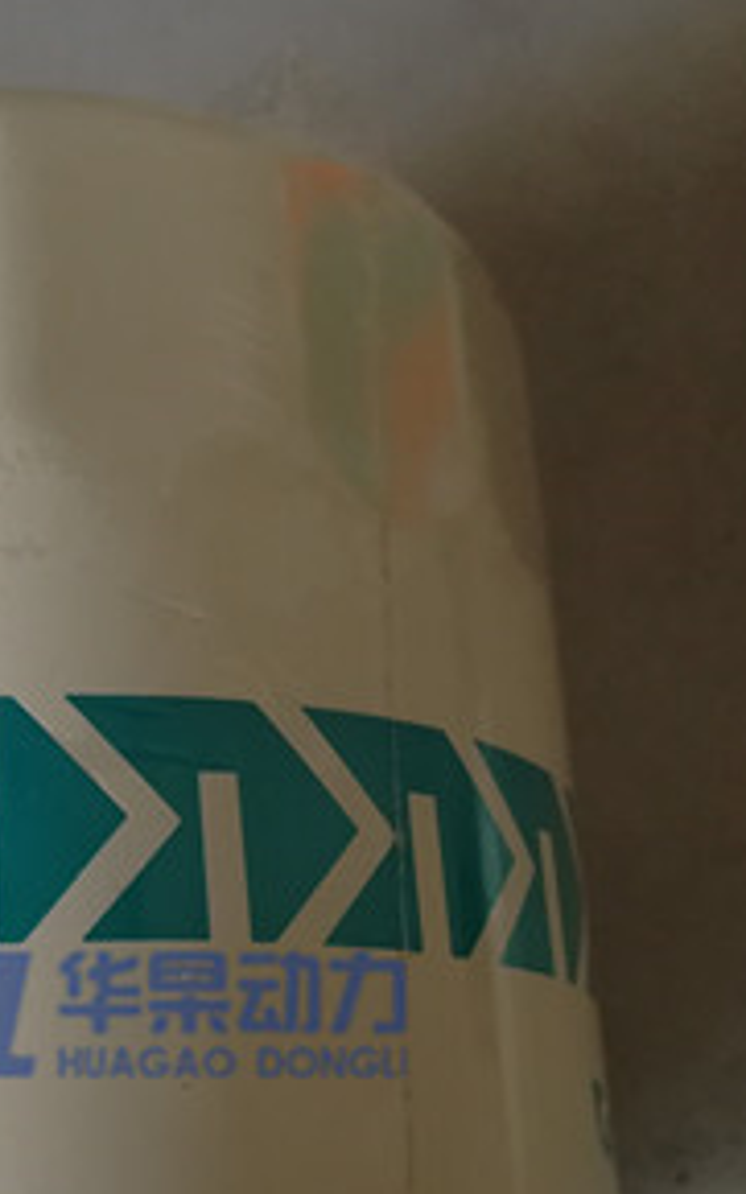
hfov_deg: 22.3
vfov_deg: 35.0
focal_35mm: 57
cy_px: 885
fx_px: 1856
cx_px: 99
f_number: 2.2
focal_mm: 3.83
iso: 250
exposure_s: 1/33.3
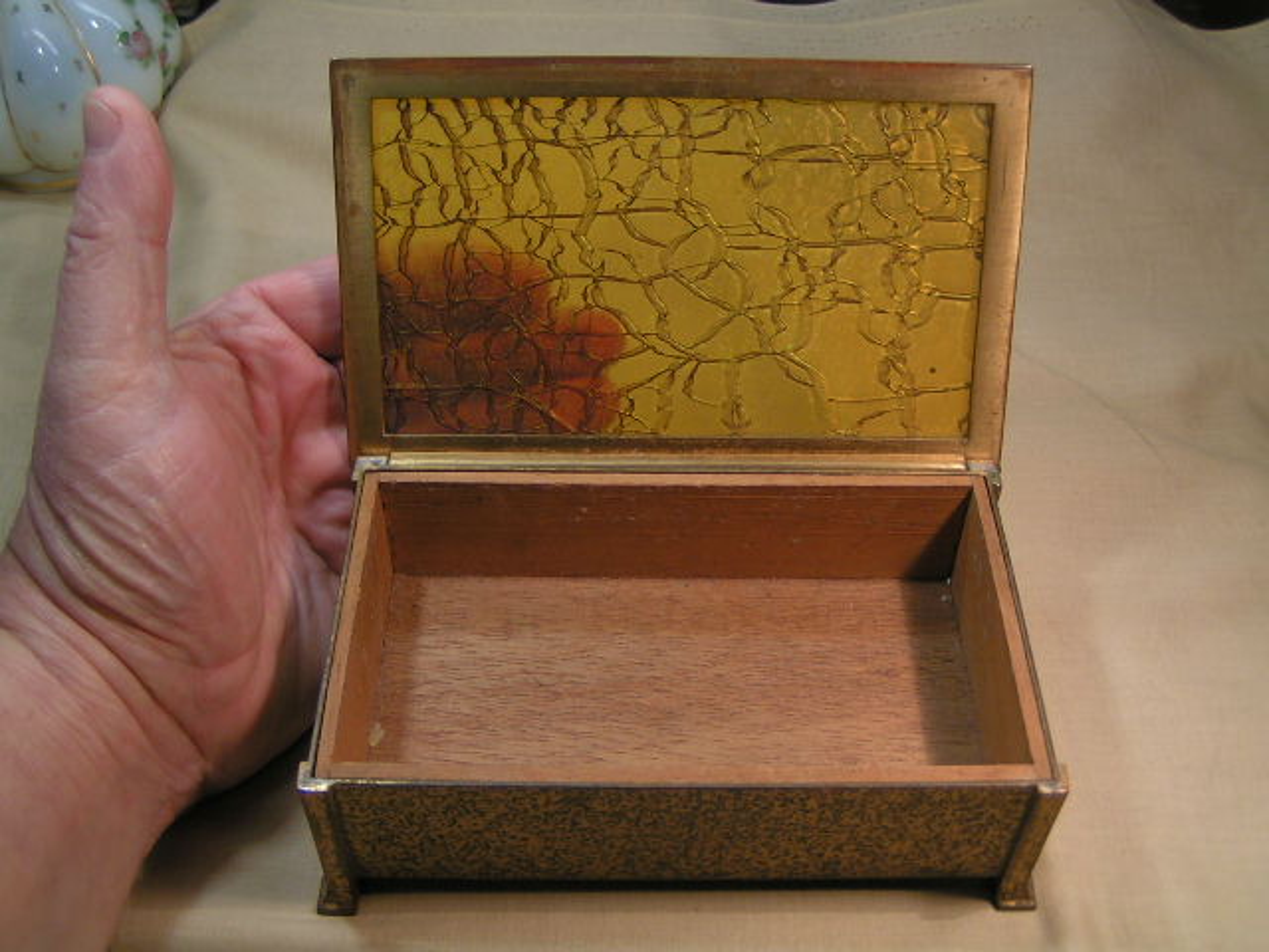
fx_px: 1393
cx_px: 634
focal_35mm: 38
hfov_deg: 49.0
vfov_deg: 37.7
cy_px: 476
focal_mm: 5.8
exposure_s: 1/60
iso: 50
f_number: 2.8
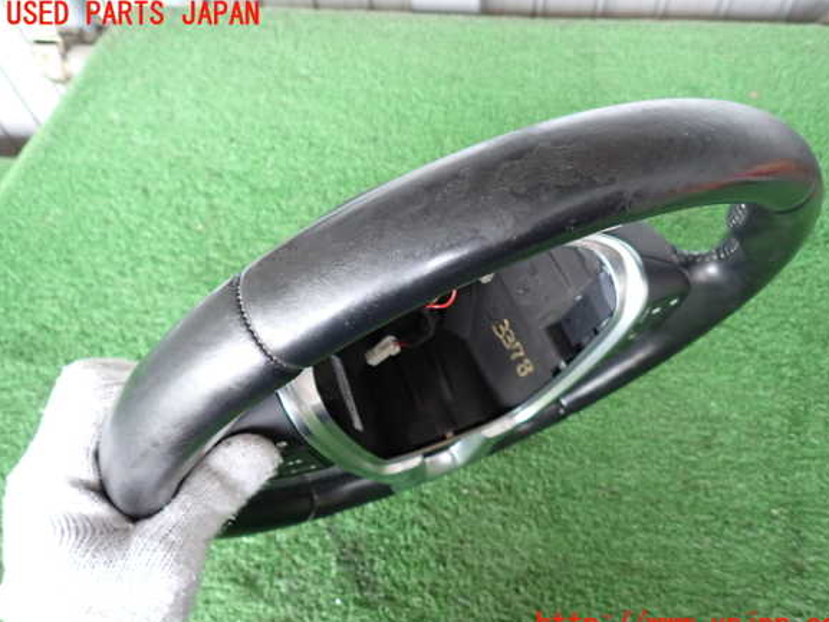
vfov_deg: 53.1
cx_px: 430
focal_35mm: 26
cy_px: 320
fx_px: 623
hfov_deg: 67.3
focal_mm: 4.5
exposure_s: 1/30
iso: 200
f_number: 2
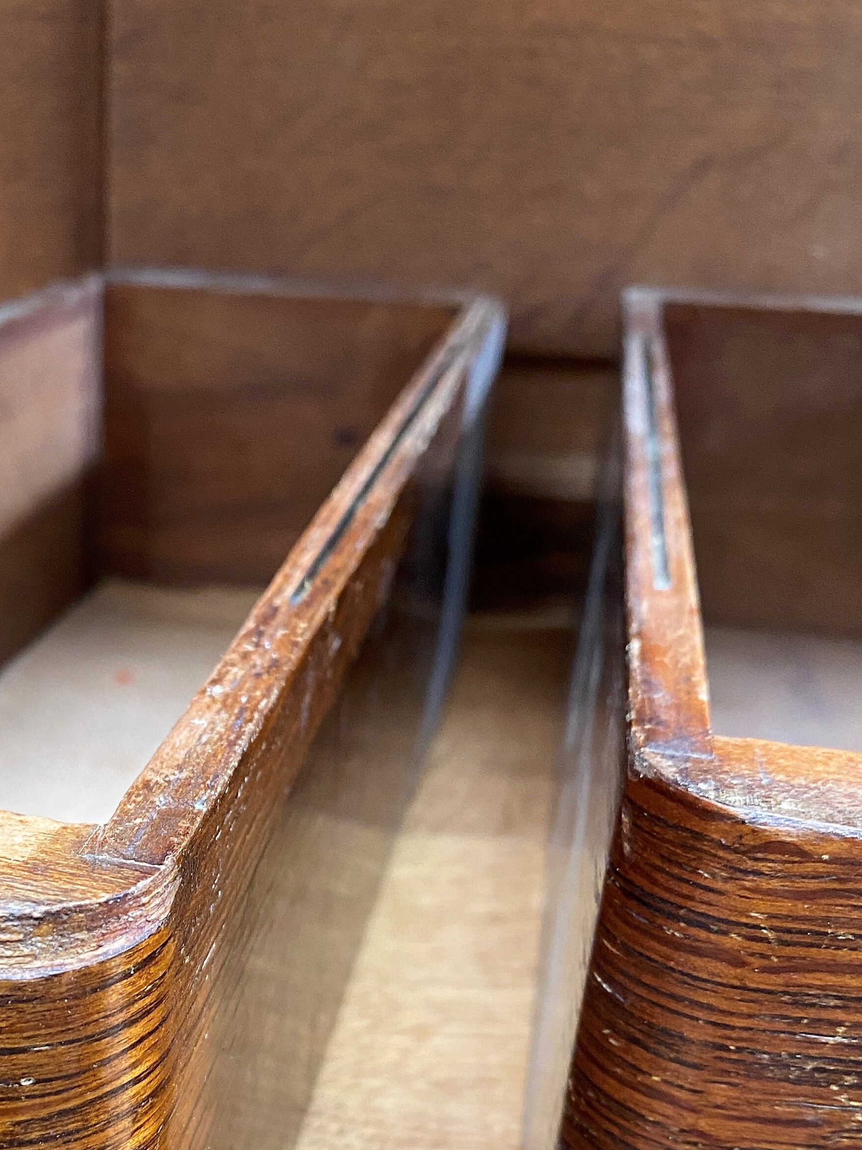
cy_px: 942
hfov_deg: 31.3
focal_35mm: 45
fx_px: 1494
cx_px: 160
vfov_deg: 40.1
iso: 160
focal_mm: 4.25
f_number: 1.8
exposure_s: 1/60
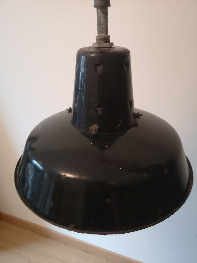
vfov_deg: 65.3
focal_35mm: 27
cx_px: 98
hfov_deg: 51.4
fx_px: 205
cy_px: 132
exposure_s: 1/50
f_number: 1.8
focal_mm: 3.95
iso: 800
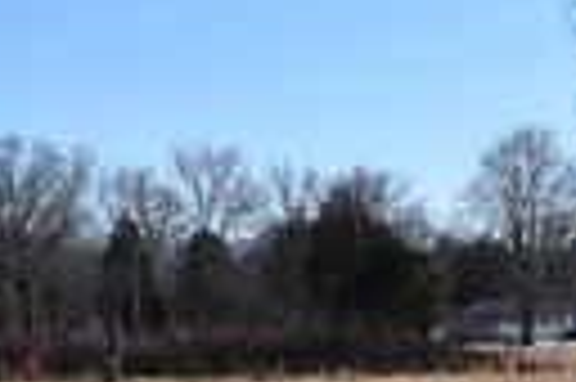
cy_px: 555
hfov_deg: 17.5
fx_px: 1870
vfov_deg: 11.3
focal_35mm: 117
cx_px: 256
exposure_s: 1/400
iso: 200
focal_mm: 20
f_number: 10
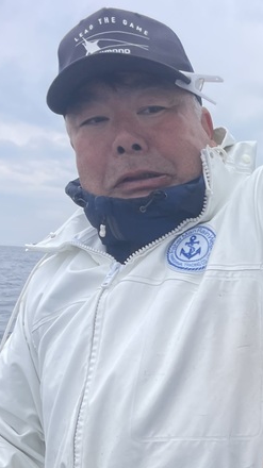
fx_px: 683
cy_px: 380
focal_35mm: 55
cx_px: 335
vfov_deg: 36.5
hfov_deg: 20.1
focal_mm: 4.2
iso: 32
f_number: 1.6
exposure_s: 1/550
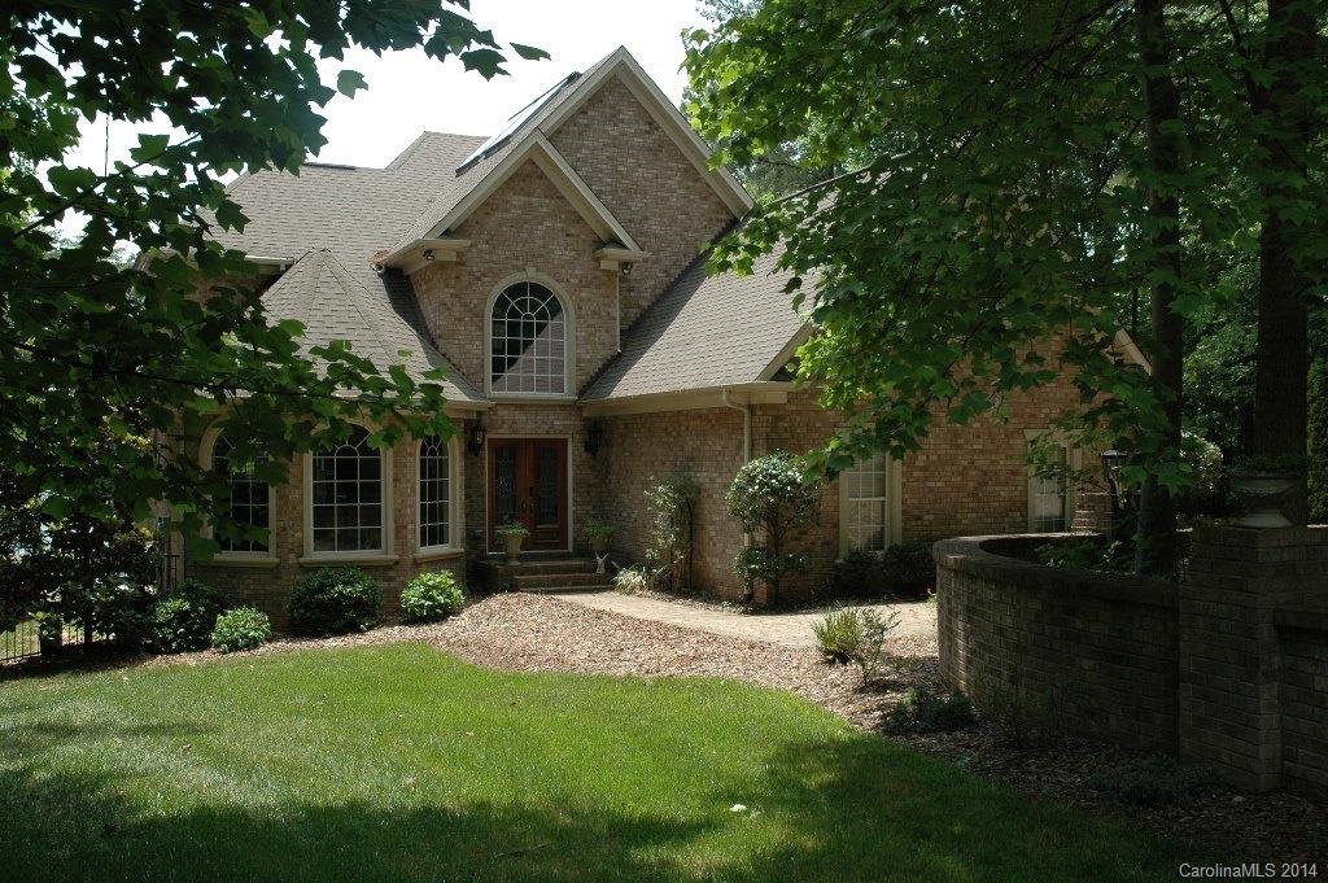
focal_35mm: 36
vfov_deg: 36.8
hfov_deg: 53.2
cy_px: 442
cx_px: 664
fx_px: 1327
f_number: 9
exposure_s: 1/200
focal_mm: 24
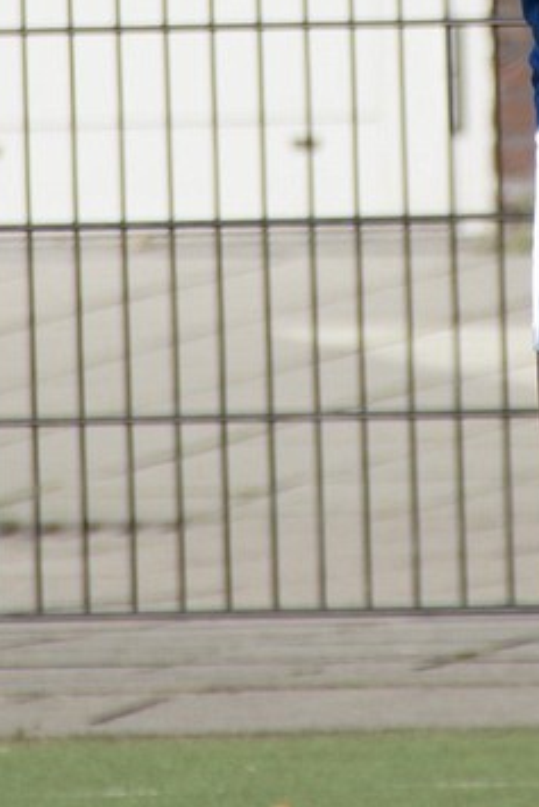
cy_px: -277
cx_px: 589
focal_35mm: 1083
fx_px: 24297
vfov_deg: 1.9
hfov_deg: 1.3
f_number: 6.3
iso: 200
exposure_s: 1/640
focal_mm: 250
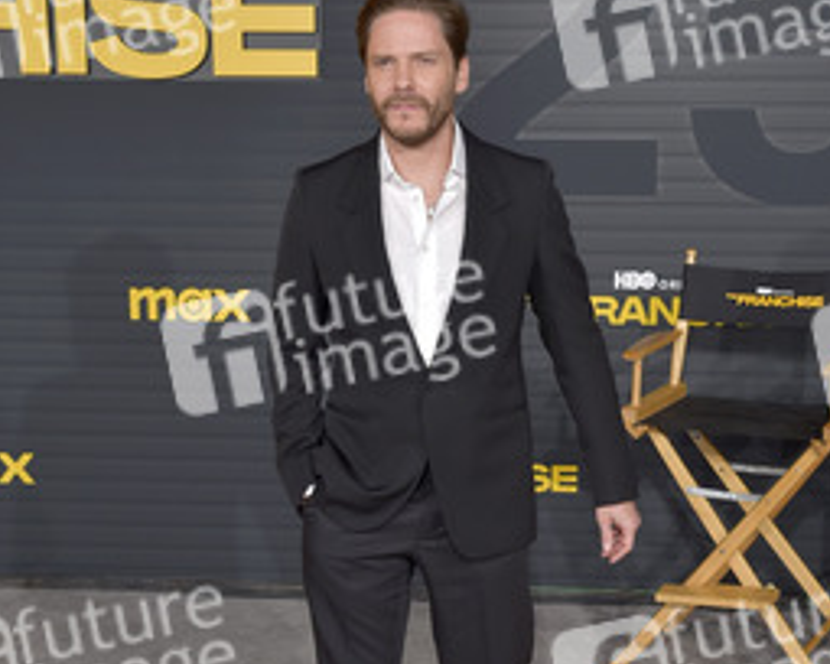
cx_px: 425
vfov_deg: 26.8
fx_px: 1376
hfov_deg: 33.6
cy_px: 501
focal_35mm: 56
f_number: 6.3
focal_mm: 38
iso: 320
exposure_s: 1/250
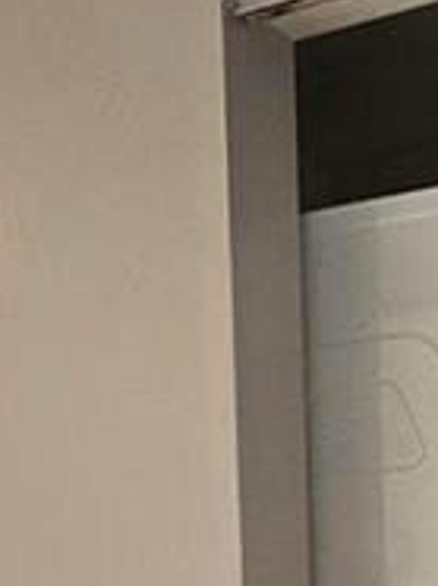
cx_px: 252
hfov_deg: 17.5
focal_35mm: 84
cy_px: 797
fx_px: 1420
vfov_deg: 20.8
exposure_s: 1/60
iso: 250
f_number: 2.2
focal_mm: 2.2
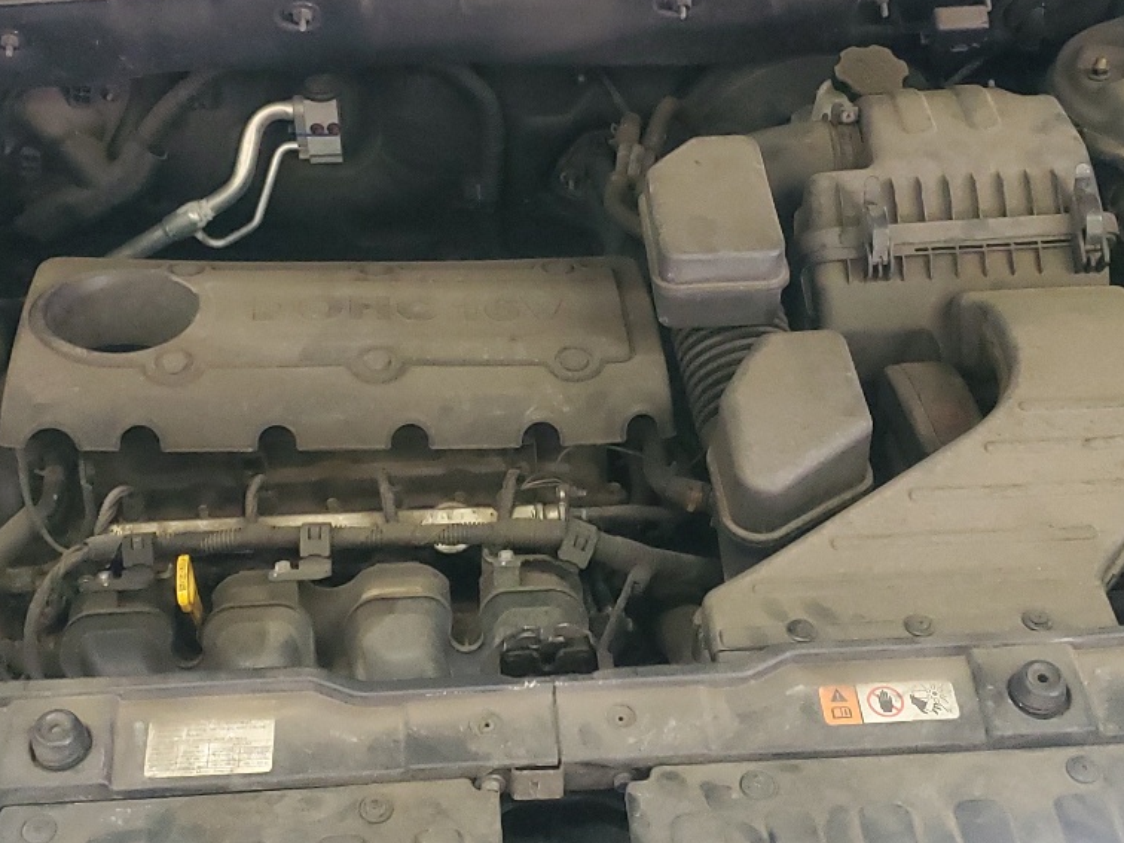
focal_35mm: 55
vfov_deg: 26.5
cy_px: 385
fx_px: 1786
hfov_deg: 34.9
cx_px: 517
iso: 347
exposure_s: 1/60.2
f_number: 1.5
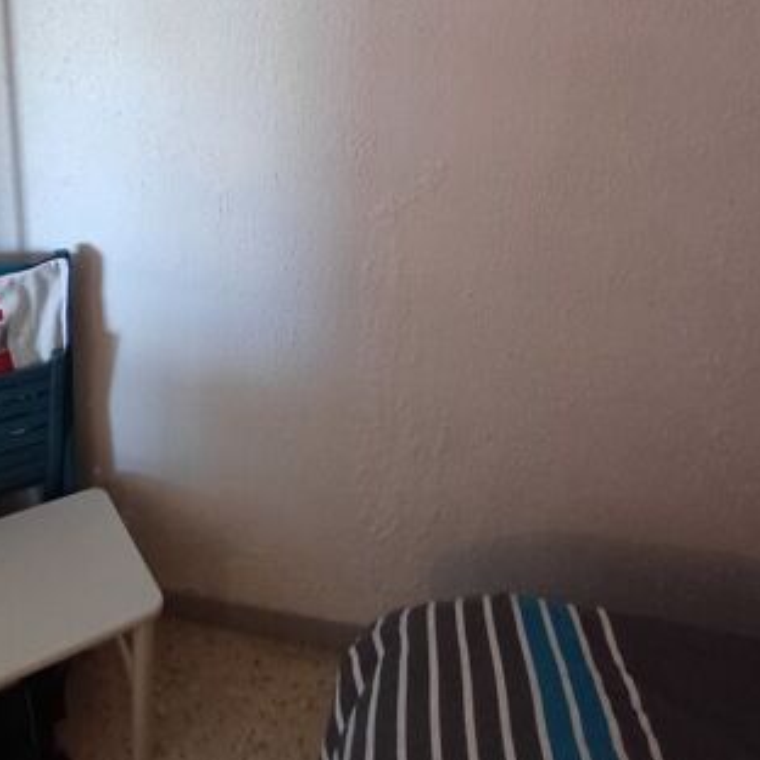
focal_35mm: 29
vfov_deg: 52.1
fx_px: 720
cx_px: 219
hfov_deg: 53.8
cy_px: 153
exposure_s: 1/25
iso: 200
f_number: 2.2
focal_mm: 1.64
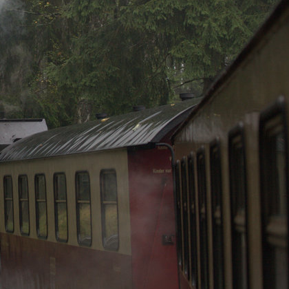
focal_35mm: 165
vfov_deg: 10.6
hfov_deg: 10.5
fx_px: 1559
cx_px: 0
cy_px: 87
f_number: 4
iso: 400
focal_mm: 70
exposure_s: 1/100
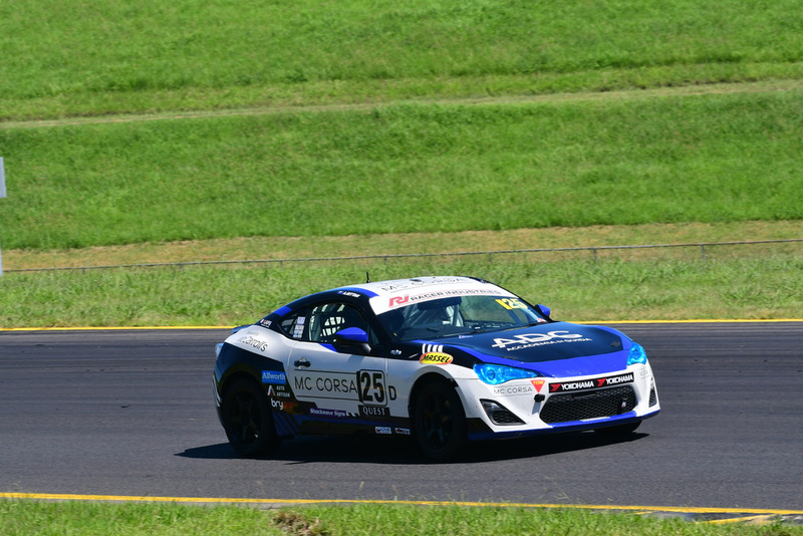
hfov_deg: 6.9
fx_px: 6694
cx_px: 402
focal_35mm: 300
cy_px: 268
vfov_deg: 4.6
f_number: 11
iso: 500
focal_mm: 200
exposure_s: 1/640
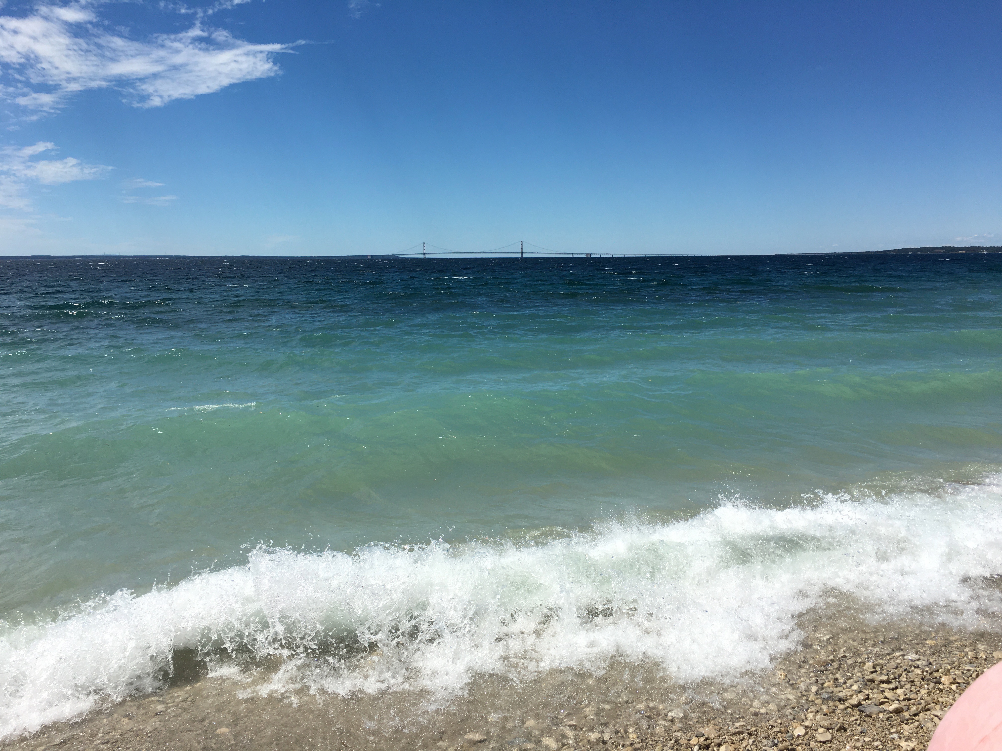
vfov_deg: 48.2
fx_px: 839
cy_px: 376
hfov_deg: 61.7
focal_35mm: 29
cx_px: 501
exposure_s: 1/3077
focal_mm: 4.15
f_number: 2.2
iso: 25
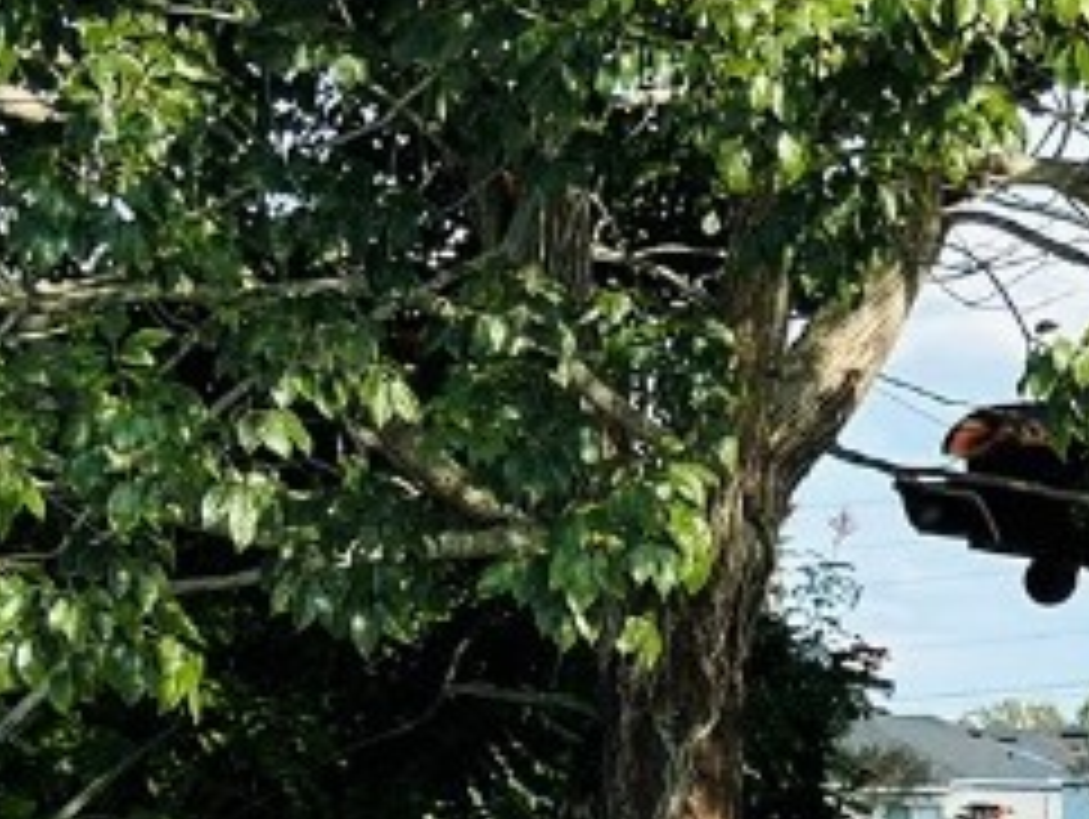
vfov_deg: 7.3
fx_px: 6393
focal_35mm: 203
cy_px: 639
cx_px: 1858
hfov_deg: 9.3
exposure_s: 1/3597
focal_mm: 6.86
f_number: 1.78
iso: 100
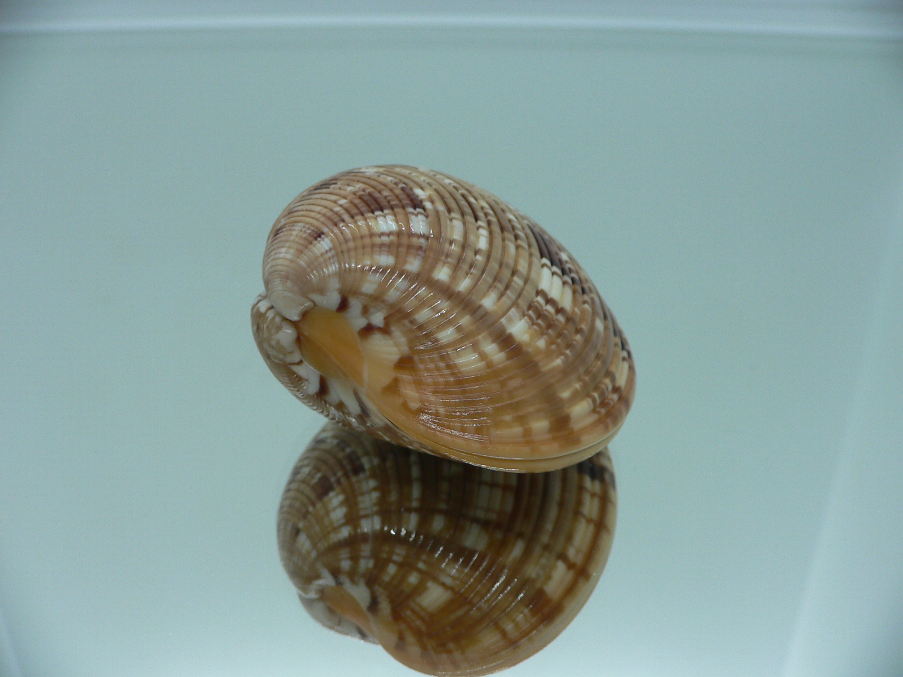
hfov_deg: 52.6
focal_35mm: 35
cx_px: 452
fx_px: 913
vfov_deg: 40.7
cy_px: 338
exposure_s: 1/60
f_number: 2.8
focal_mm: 4.6
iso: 80
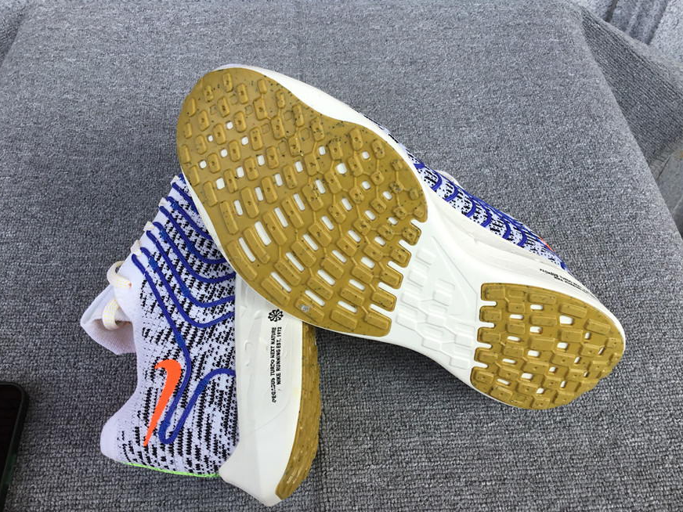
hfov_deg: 56.8
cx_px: 344
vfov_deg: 44.2
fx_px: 631
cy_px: 257
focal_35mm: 32
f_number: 2.4
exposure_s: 1/337
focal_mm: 3.3
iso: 25
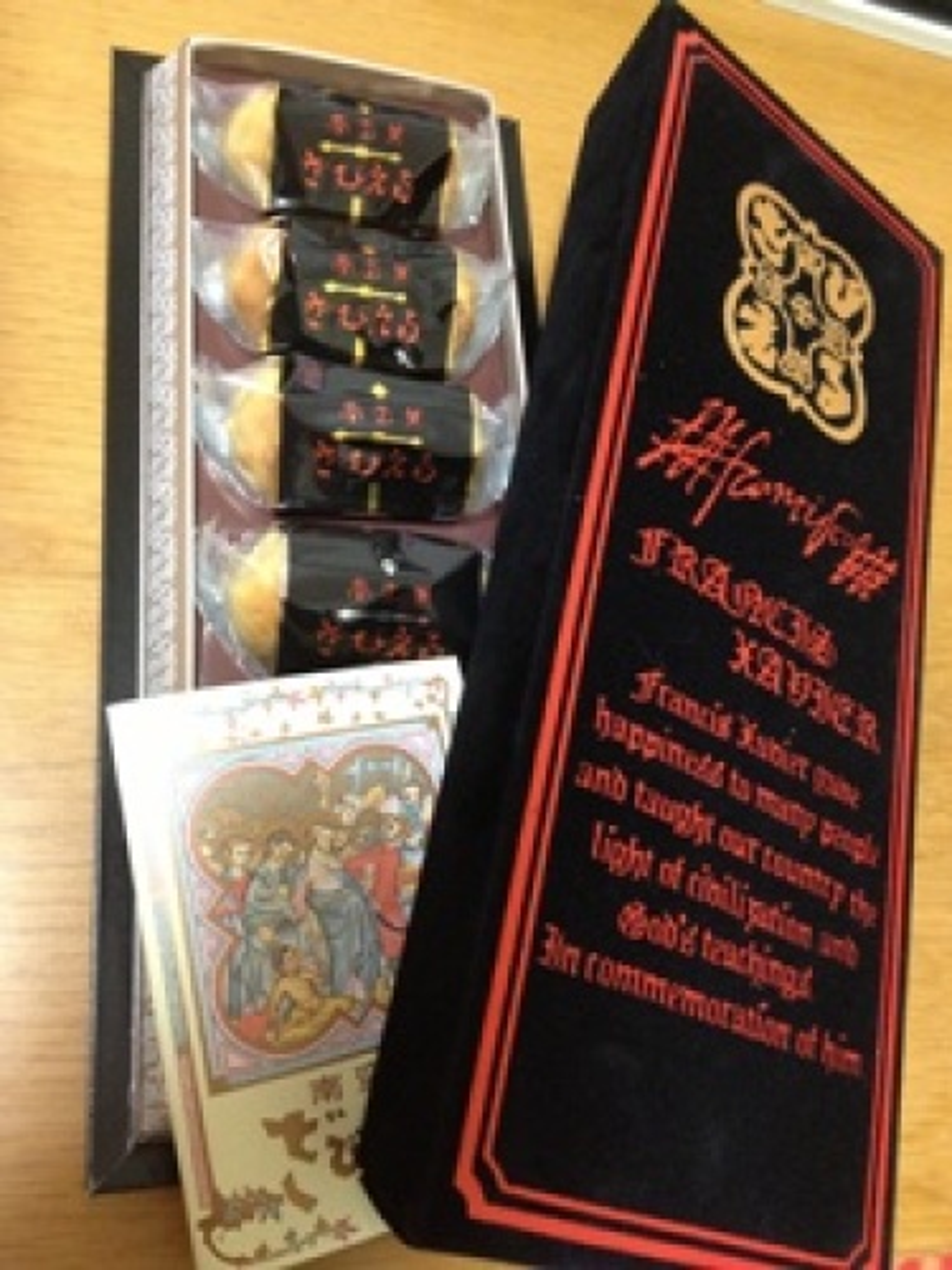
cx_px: 476
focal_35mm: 35
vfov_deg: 52.6
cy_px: 635
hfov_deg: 40.7
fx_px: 1283
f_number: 2.4
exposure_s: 1/15
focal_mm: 4.28
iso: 400
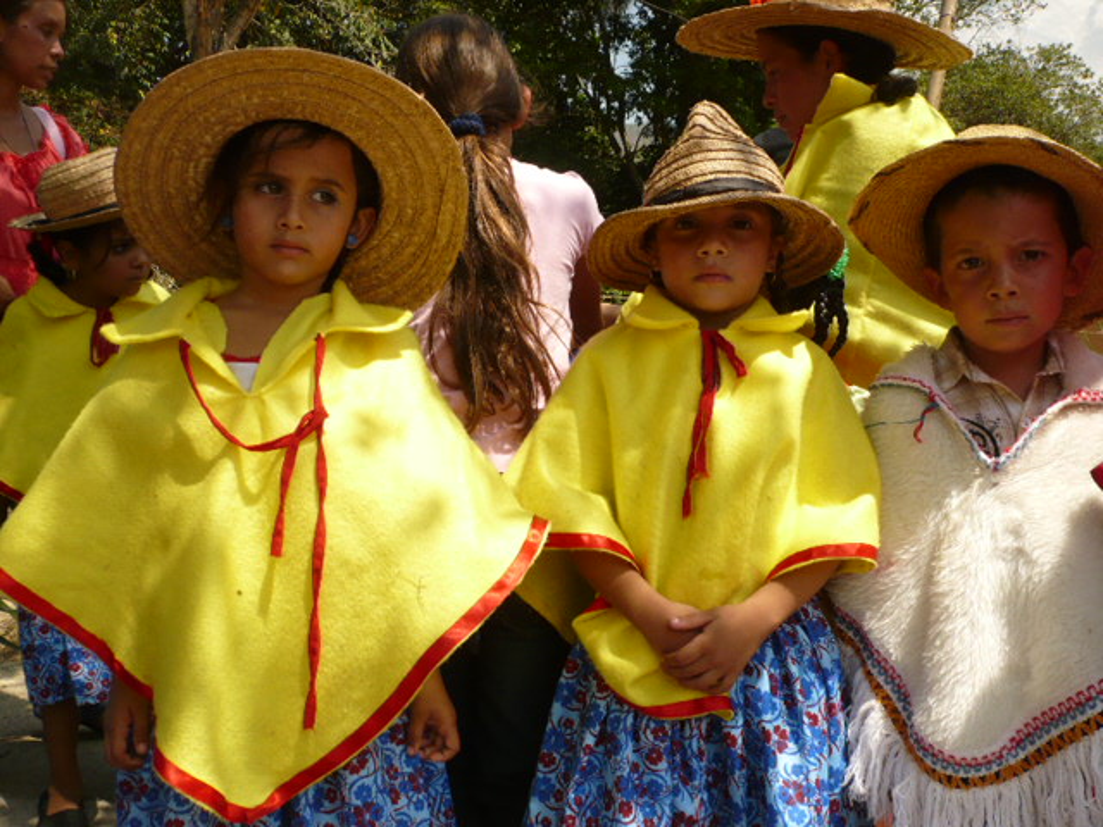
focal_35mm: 35
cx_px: 552
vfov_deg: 40.7
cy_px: 414
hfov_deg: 52.6
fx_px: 1115
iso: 100
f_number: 8
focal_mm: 5.8
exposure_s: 1/200
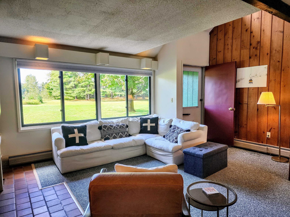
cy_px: 108
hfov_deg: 73.9
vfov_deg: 58.9
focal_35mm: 23
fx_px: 193
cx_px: 145
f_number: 1.8
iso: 125
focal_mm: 6.4
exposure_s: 1/120
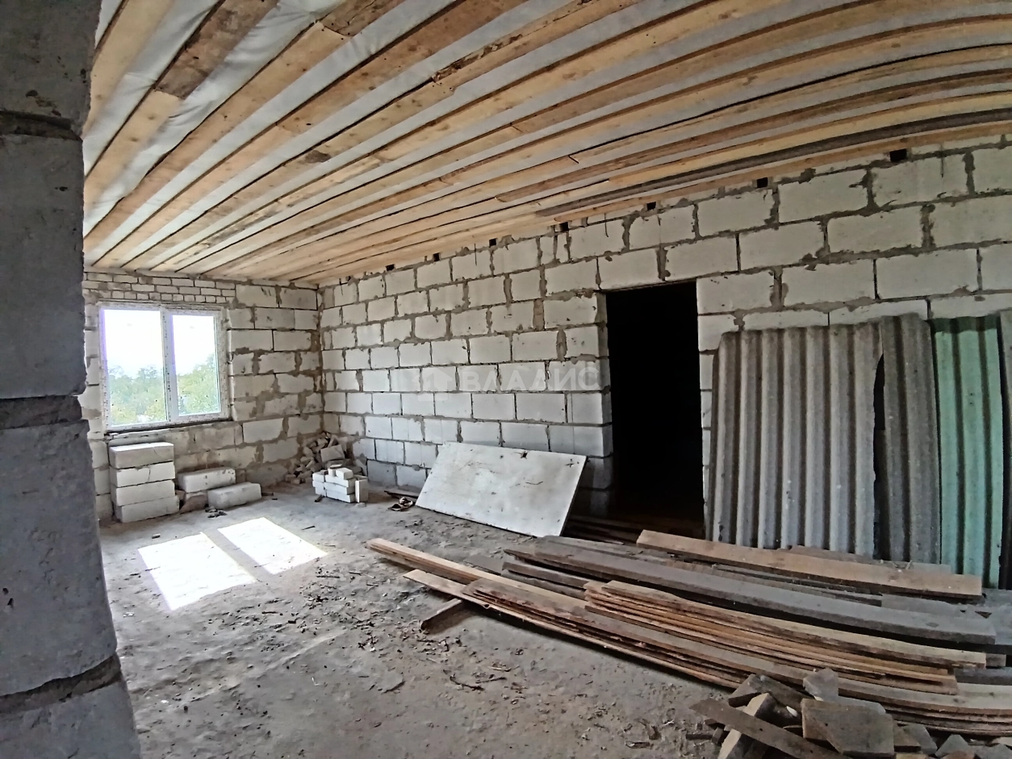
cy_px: 380
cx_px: 506
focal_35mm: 17
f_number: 2.2
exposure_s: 1/50
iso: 476
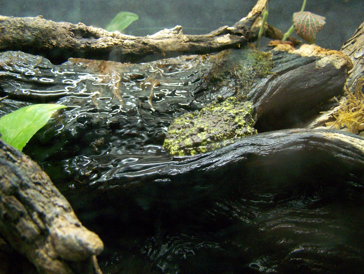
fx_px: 400
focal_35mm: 38
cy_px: 137
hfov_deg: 49.0
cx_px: 182
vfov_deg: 37.7
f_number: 2.8
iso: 400
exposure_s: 1/8
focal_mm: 6.3
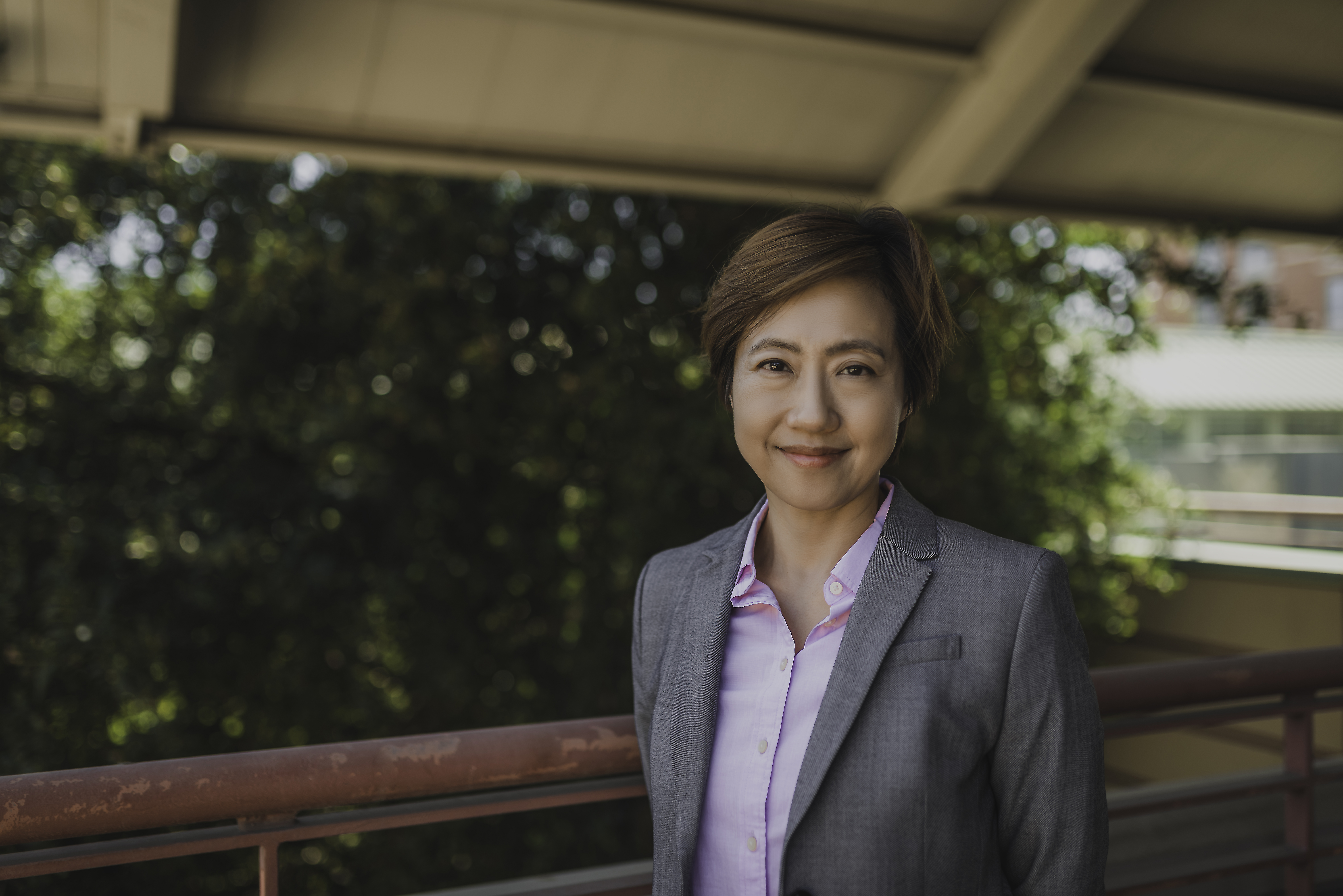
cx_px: 672
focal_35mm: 35
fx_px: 1306
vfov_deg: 37.9
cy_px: 448
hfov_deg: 54.4
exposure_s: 1/800
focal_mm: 35
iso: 100
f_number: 1.8
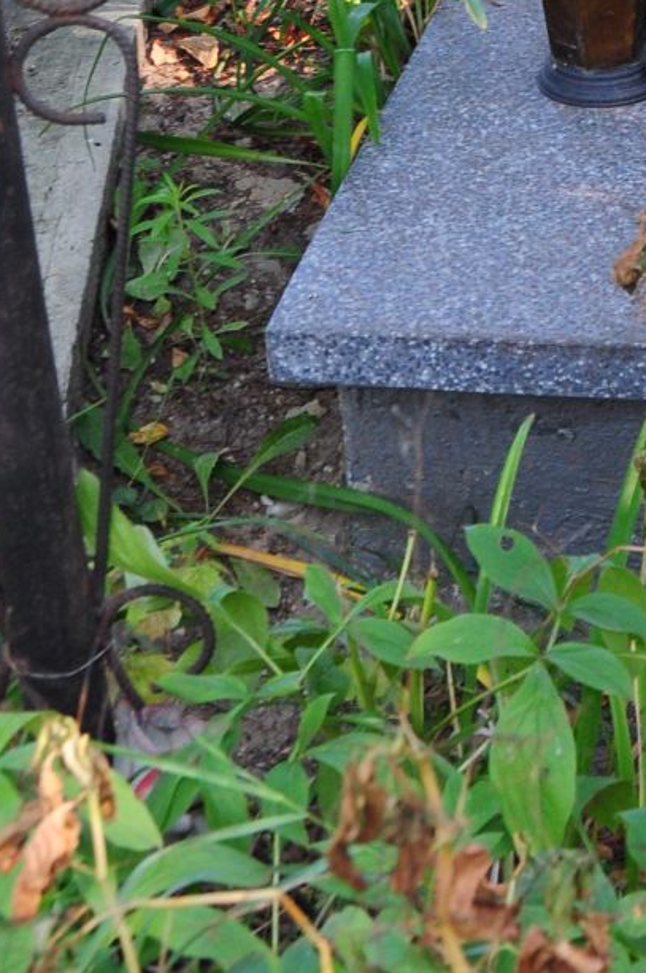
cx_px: 1008
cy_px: -216
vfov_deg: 18.4
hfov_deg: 12.3
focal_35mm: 105
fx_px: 2834
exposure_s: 1/60
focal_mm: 20
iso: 400
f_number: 7.1
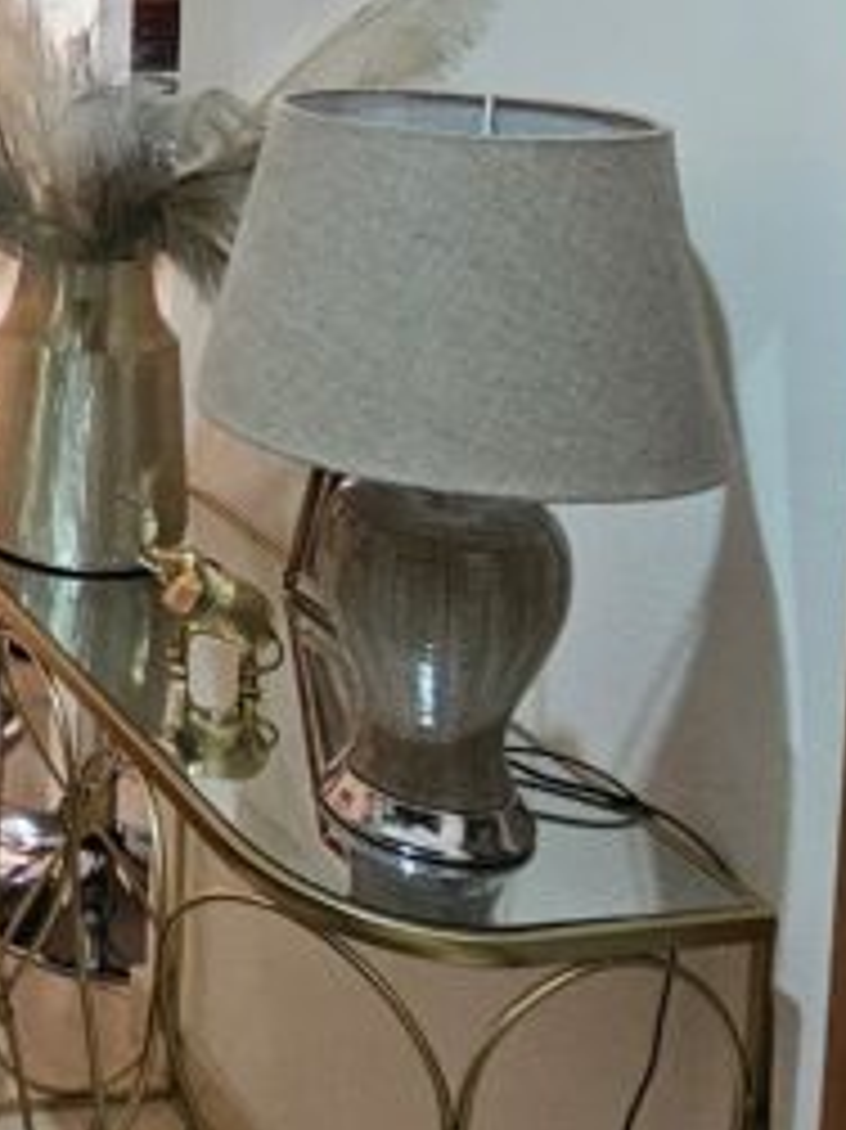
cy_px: -14
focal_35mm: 53
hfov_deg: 22.8
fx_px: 1729
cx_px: -396
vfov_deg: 33.0
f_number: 2.2
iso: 320
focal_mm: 2.2
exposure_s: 1/33.3
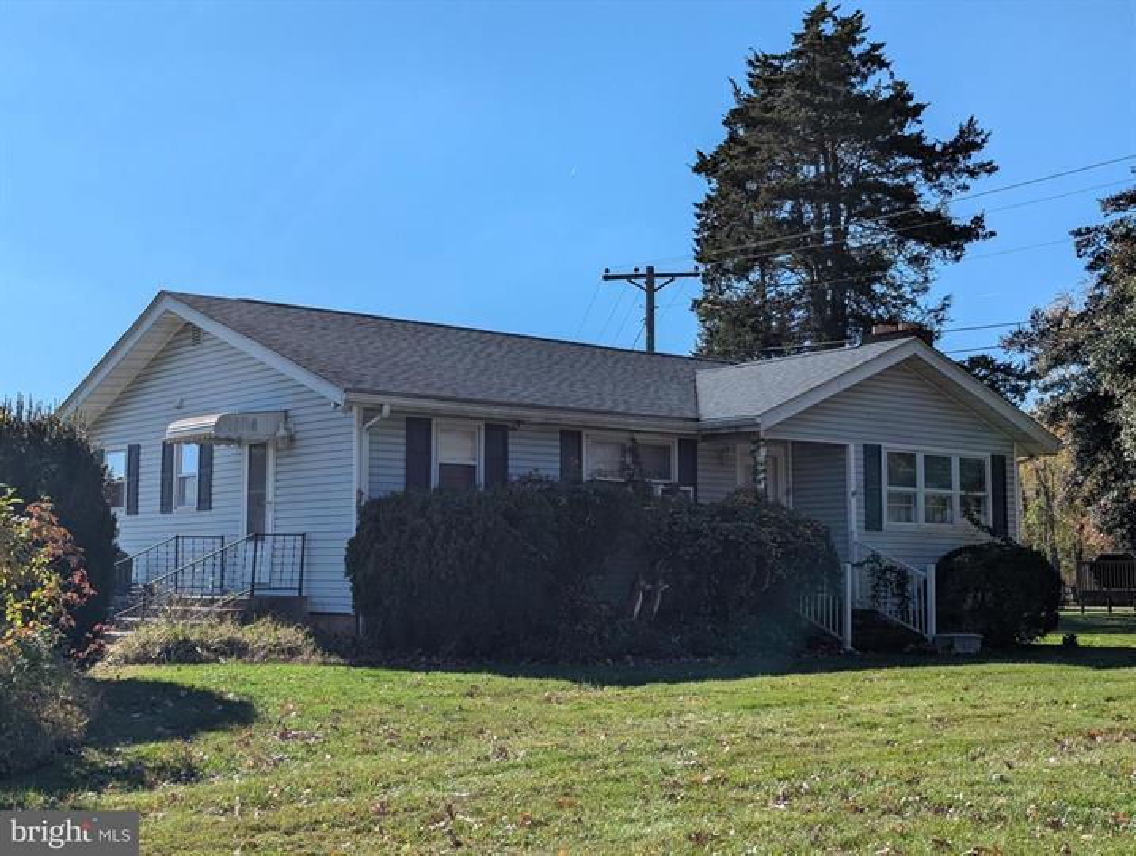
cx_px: 568
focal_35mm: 48
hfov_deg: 39.6
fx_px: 1578
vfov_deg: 30.3
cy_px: 428
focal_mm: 6.81
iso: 46
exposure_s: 1/3448
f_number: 1.85
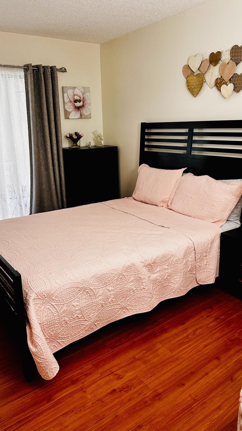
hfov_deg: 42.9
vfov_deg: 69.9
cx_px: 121
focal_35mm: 27
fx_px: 308
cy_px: 209
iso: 200
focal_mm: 6.86
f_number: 1.78
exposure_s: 1/60
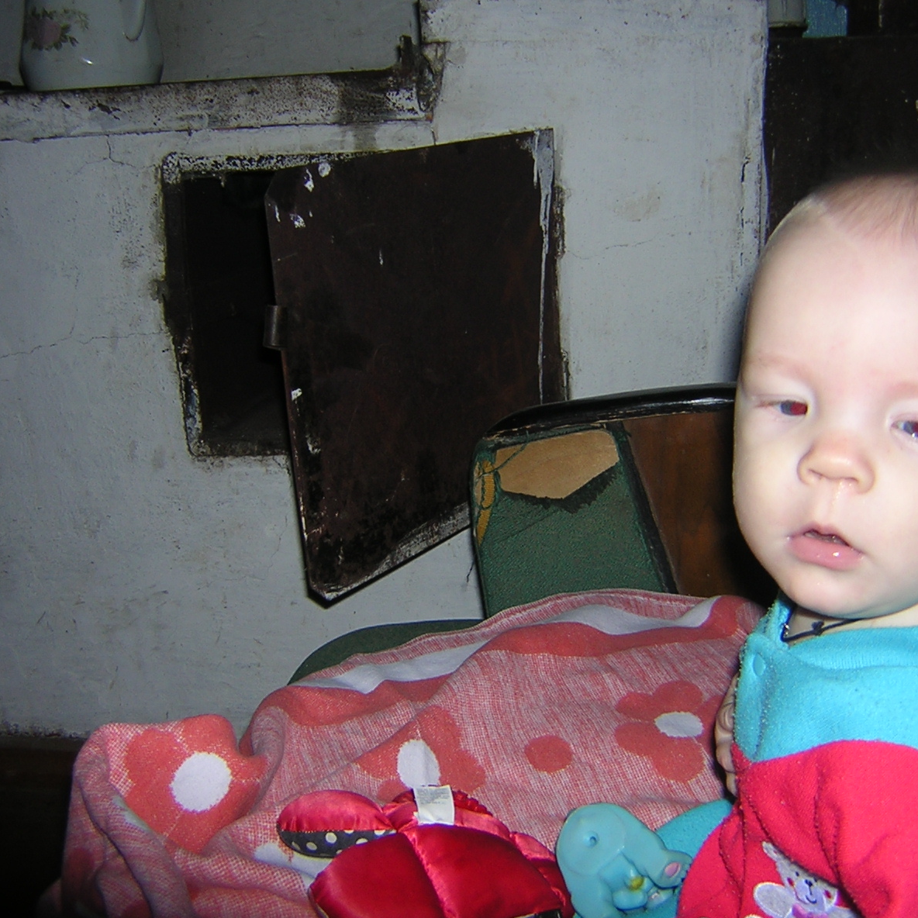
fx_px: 1290
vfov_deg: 39.2
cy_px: 459
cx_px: 507
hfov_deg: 39.1
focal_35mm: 43
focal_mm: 4.7
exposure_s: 1/60.1
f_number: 2.6
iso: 100
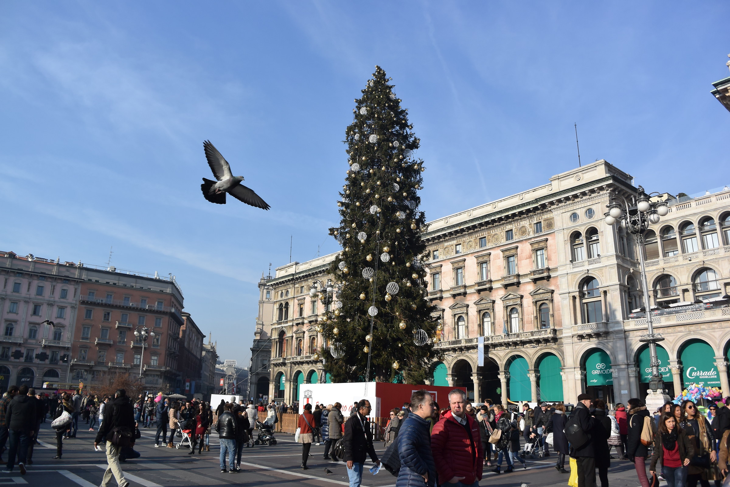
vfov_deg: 47.9
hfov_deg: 67.4
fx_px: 547
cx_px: 365
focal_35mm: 27
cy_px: 244
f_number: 4
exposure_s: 1/1000
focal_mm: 10
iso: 160
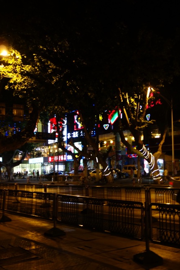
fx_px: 322
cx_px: 112
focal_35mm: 43
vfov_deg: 45.4
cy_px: 137
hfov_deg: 31.1
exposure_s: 1/30
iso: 250
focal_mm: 10.4
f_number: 1.8
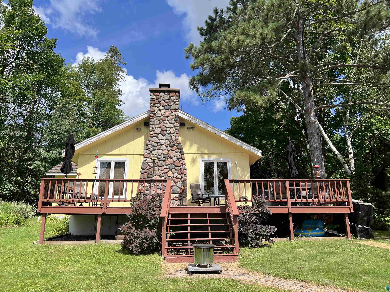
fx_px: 293
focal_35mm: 26
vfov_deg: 53.1
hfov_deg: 67.3
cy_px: 146
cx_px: 195
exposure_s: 1/3077
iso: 50
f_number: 1.5
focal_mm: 5.7
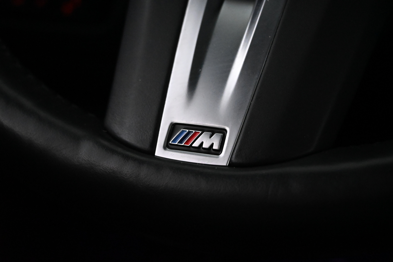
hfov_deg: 35.9
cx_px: 196
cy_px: 131
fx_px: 606
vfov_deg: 24.4
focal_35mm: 56
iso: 6400
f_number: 5.3
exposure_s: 1/60
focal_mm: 37
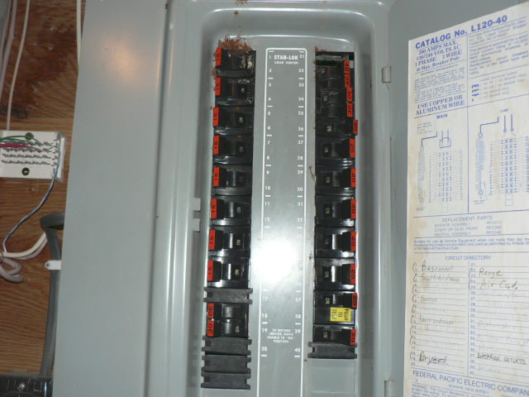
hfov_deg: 51.4
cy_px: 198
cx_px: 264
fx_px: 550
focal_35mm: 36
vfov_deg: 39.7
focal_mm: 6
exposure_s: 1/60
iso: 100
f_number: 2.8
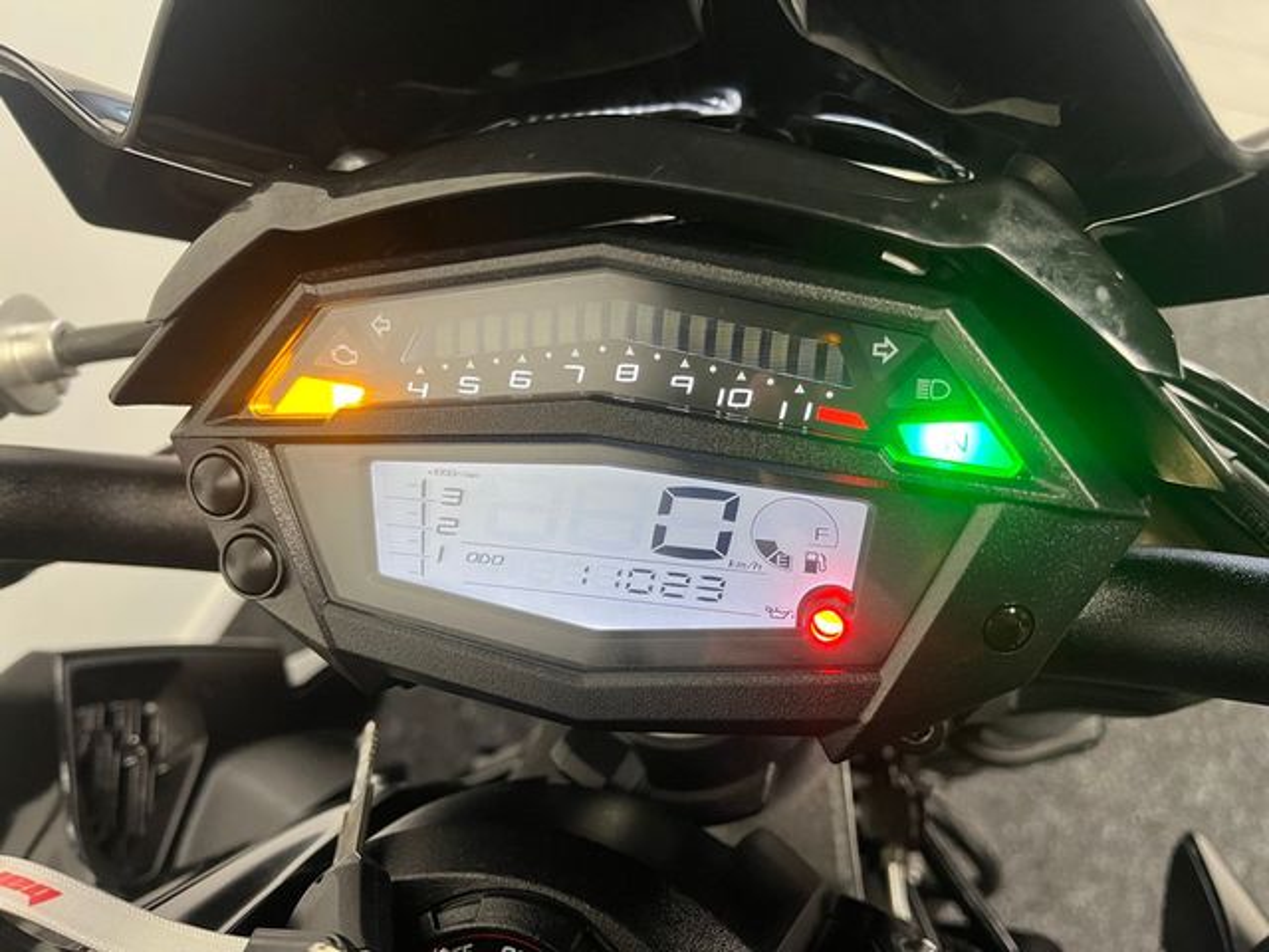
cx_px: 634
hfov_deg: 67.3
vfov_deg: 53.1
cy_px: 476
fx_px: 953
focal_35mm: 26
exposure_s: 1/57
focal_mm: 5.1
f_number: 1.6
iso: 400
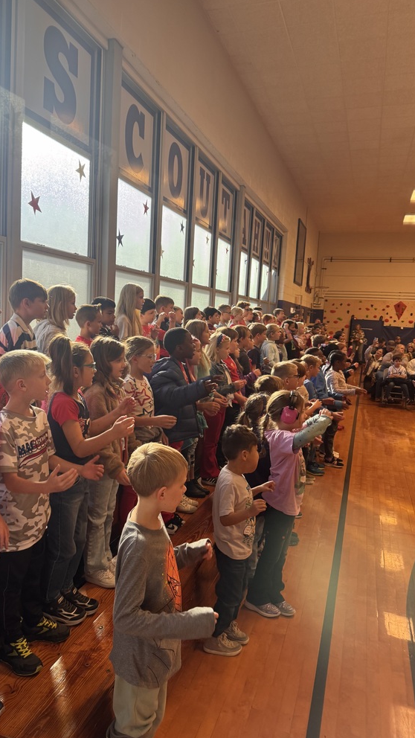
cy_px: 360
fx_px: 528
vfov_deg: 69.8
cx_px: 150
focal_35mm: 27
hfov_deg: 42.5
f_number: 1.78
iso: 160
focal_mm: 6.76
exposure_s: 1/121
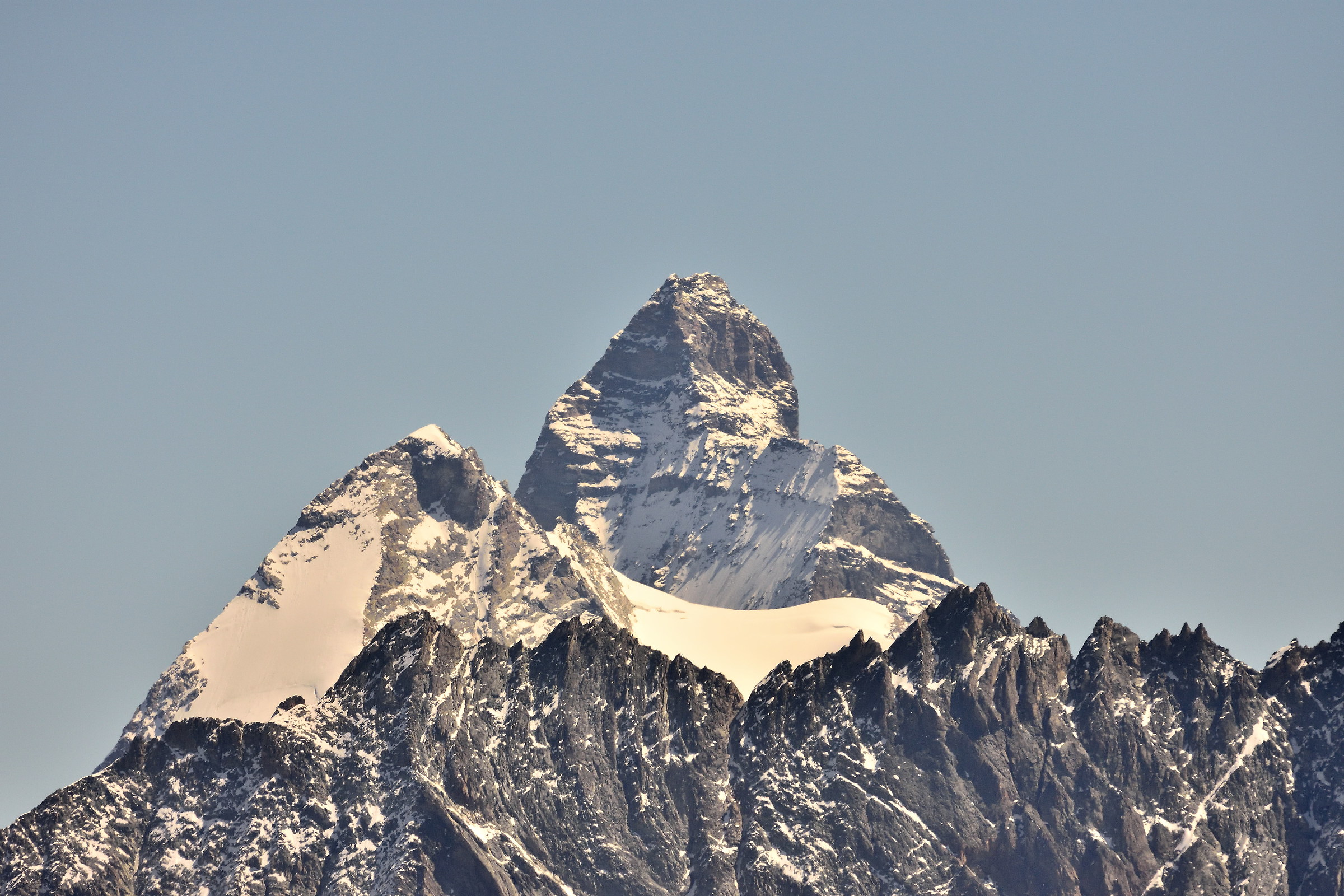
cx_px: 672
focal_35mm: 600
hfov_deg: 3.4
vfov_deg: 2.3
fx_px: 22398
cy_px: 448
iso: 800
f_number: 8
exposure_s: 1/4000
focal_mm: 400
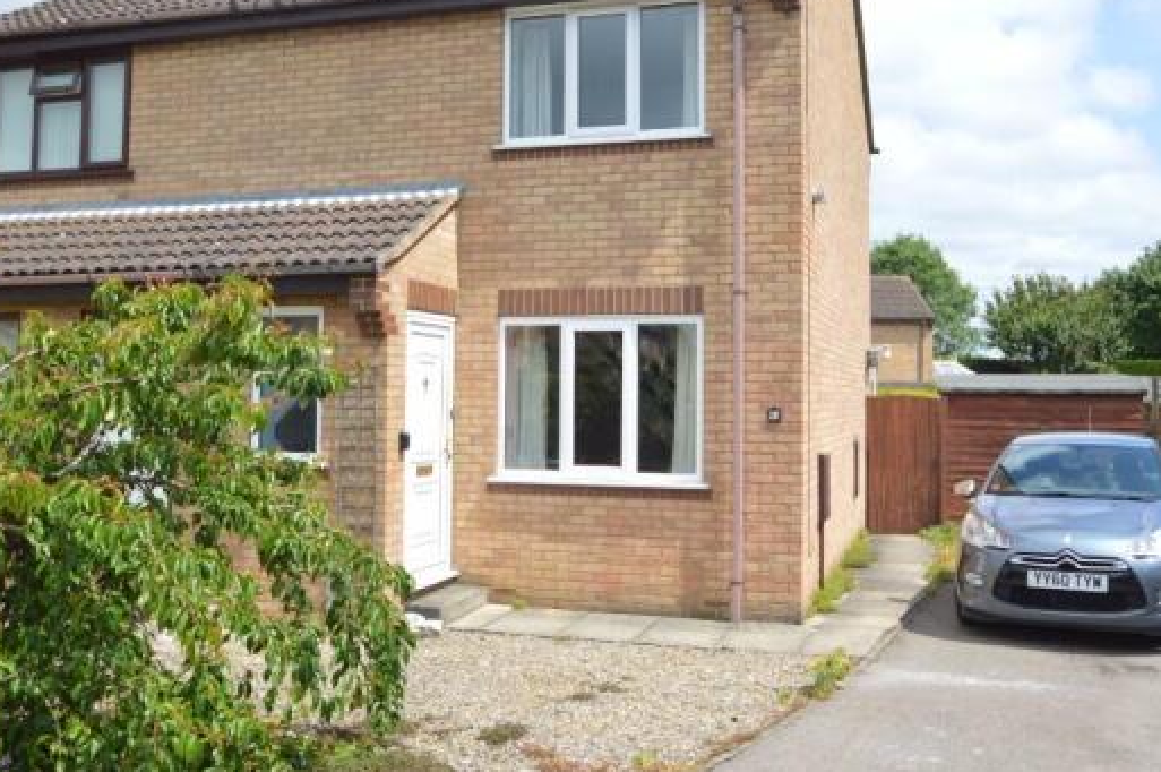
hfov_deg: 57.7
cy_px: 333
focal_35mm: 33
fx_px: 1052
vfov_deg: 40.2
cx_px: 643
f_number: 8
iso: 100
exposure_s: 1/250
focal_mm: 17
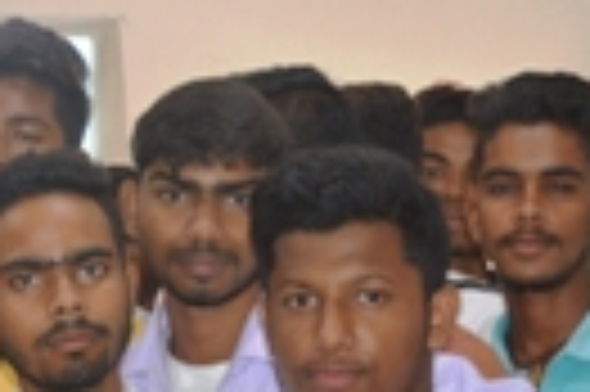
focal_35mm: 137
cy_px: 469
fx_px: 2242
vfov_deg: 9.8
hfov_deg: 14.9
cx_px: 81
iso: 500
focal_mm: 30
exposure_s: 1/60
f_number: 4.2
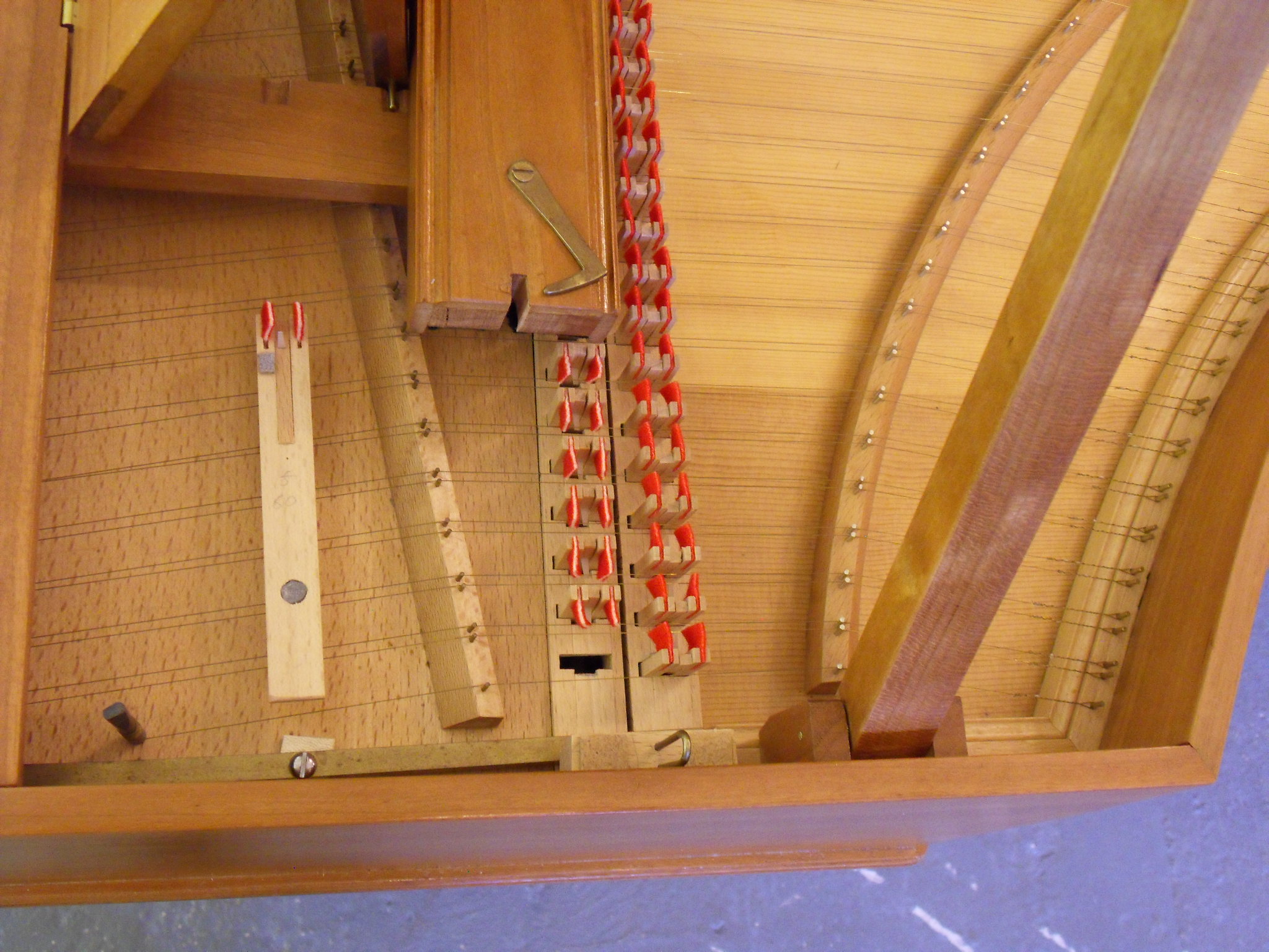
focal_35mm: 36
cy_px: 476
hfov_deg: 51.4
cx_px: 634
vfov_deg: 39.7
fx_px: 1320
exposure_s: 1/15
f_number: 3.9
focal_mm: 6.3
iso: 400
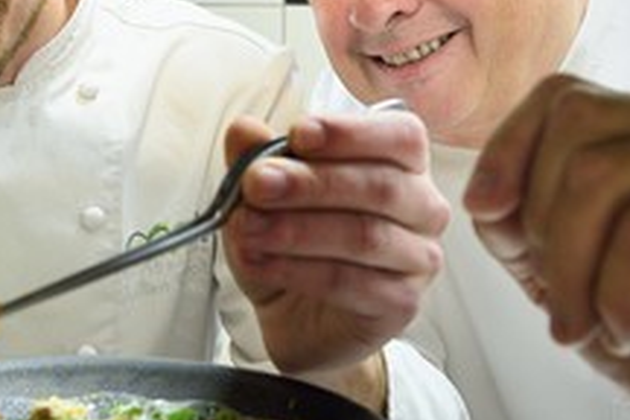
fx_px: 1225
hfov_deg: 28.8
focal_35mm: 70
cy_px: 163
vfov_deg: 19.4
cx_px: 268
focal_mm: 36
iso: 1600
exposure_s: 1/40
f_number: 6.3
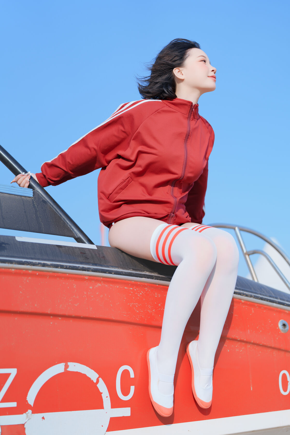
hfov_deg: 27.0
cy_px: 218
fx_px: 604
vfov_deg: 39.6
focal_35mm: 50
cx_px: 145
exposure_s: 1/4000
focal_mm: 50
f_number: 1.4
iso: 100
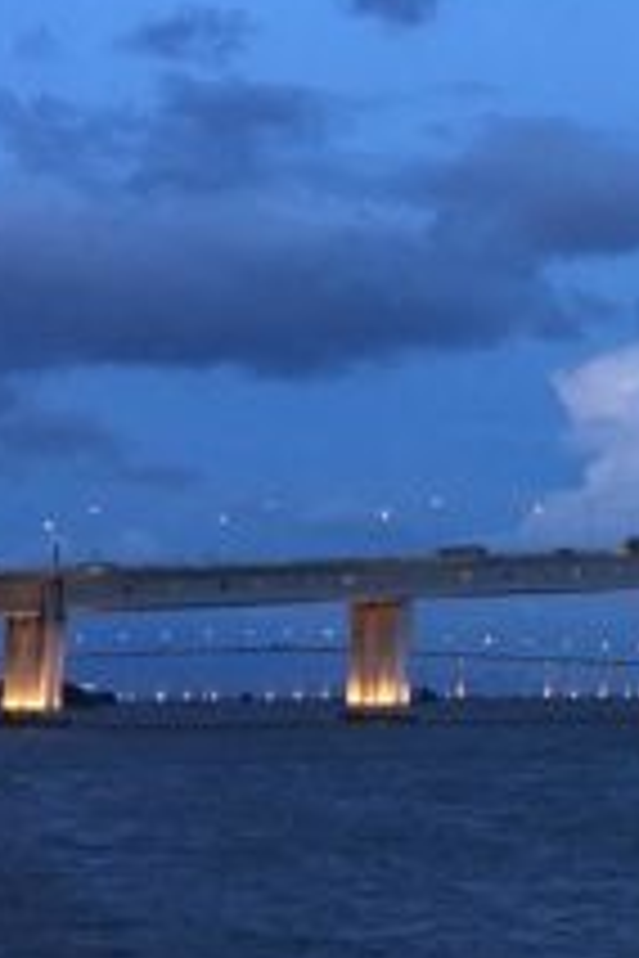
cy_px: 254
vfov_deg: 20.5
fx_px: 2636
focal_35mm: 99
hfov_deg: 13.1
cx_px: 968
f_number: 2.2
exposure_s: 1/33
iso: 64
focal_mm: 4.15
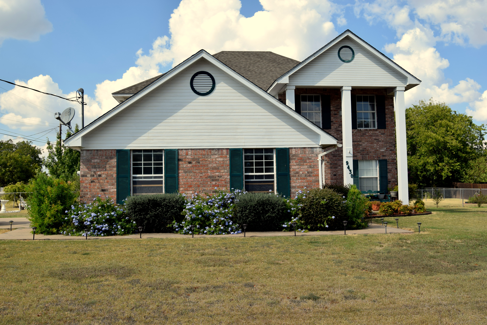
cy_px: 162
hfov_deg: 55.1
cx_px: 244
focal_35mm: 34
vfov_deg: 38.4
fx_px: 467
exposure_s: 1/400
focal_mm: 23
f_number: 10
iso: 200
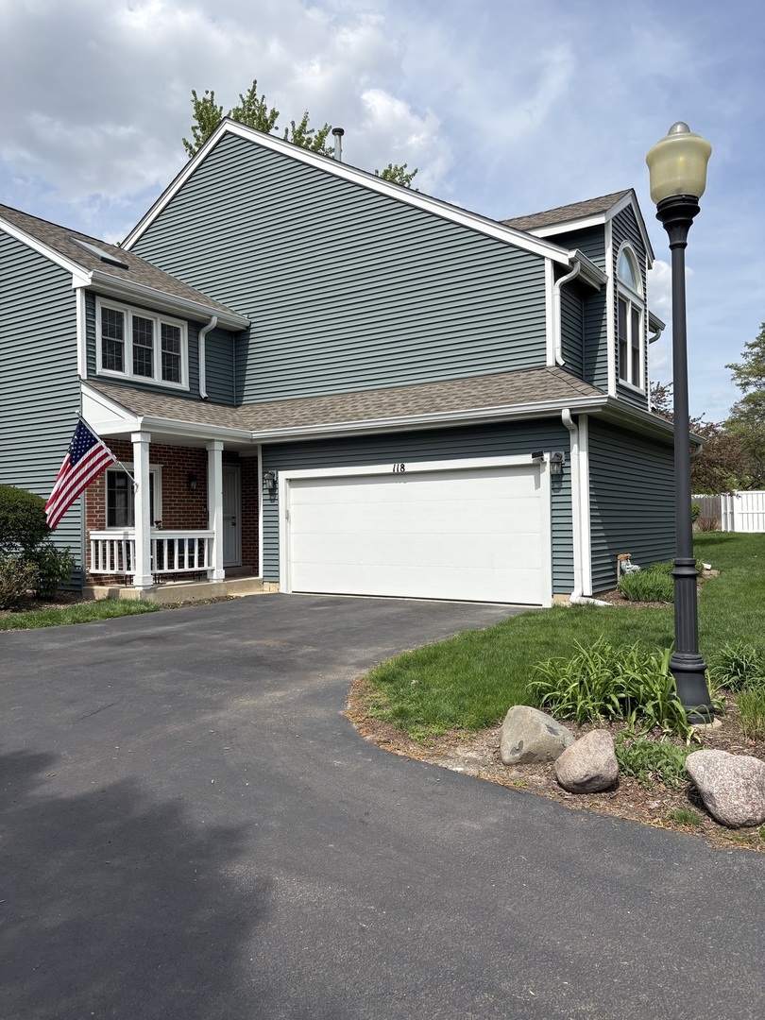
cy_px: 510
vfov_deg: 67.3
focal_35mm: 26
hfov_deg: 53.1
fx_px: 766
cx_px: 382
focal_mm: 5.96
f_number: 1.6
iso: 50
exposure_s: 1/4329
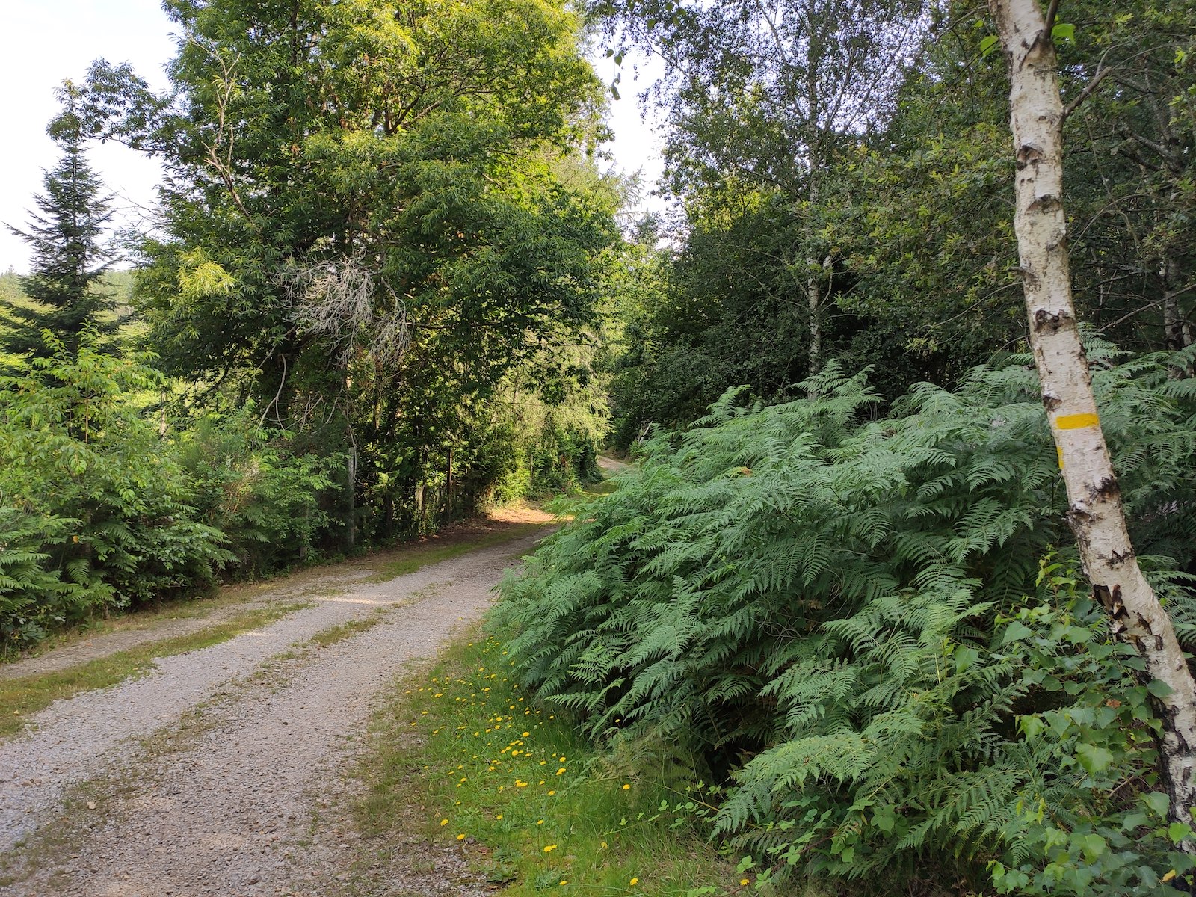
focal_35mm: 26
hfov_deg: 67.3
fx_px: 898
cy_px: 448
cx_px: 598
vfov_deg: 53.1
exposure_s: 1/496
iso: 112
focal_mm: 4.77
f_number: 1.75
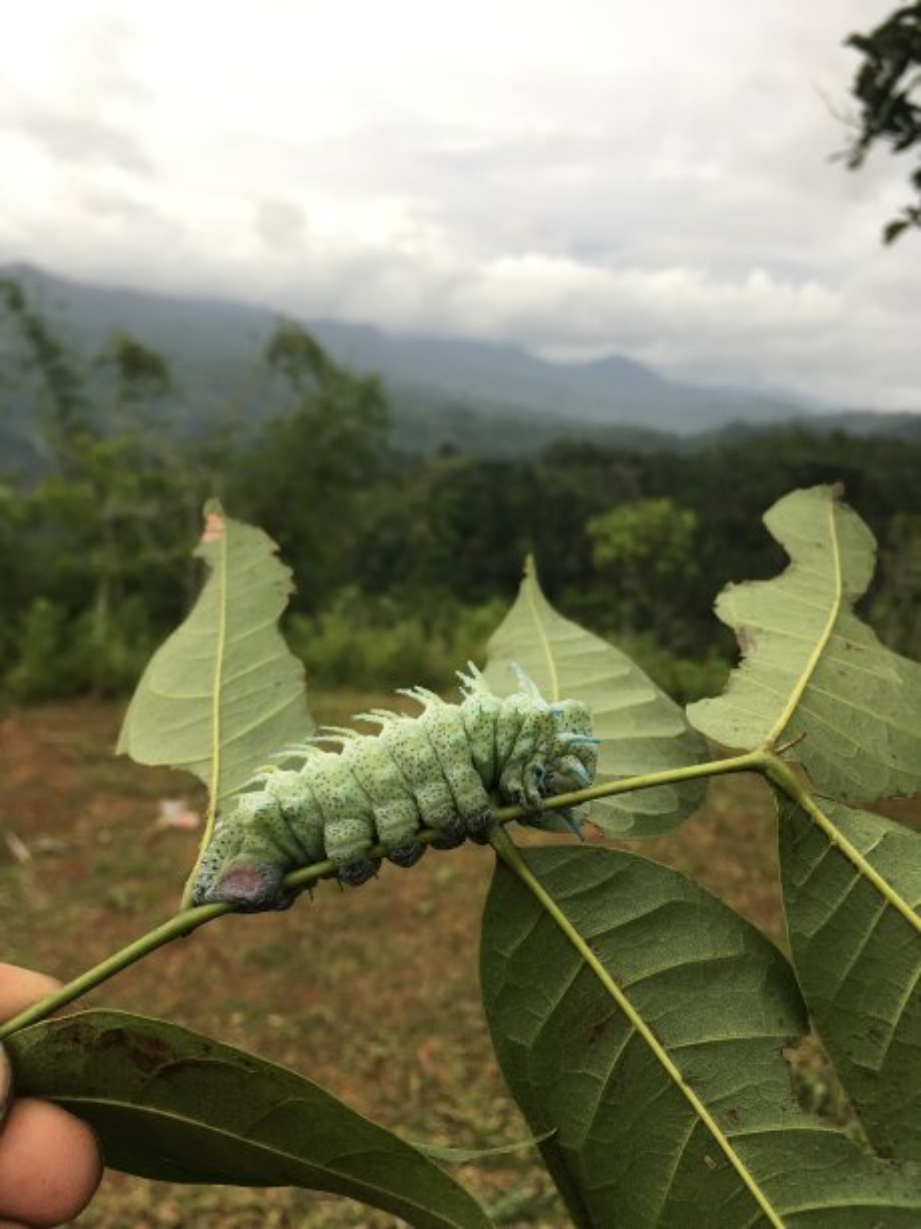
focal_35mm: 29
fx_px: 1029
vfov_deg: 61.7
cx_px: 460
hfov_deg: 48.2
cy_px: 614
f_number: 2.2
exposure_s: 1/100
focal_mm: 4.15
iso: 25
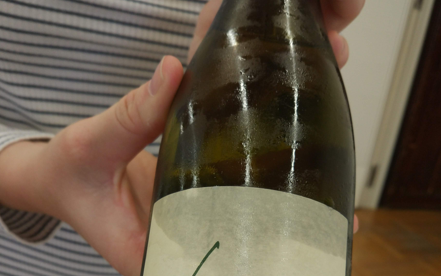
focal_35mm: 40
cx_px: 222
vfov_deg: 29.9
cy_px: 273
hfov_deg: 49.3
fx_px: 481
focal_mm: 4.26
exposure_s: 1/50
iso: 199
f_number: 2
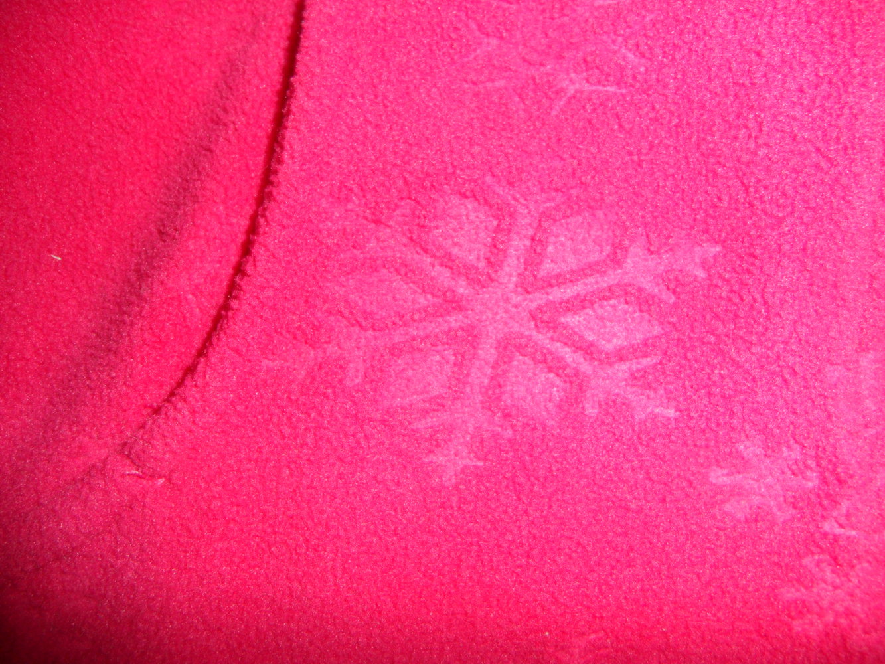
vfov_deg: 56.8
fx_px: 614
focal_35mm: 24
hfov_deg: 71.6
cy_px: 332
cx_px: 442
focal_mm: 4.1
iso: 100
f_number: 8.2
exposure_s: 1/10
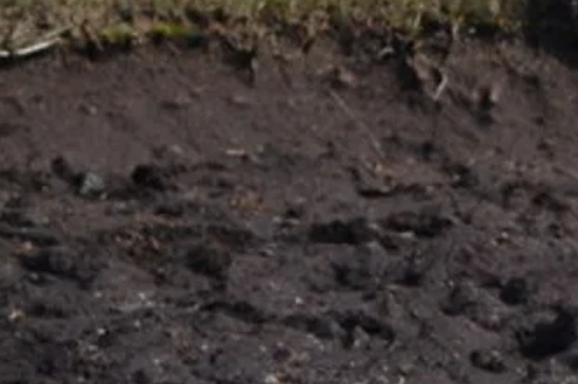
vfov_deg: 5.5
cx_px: 1298
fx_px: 3996
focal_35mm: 249
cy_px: 89
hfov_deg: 7.8
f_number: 7.1
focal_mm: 34
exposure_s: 1/200
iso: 100
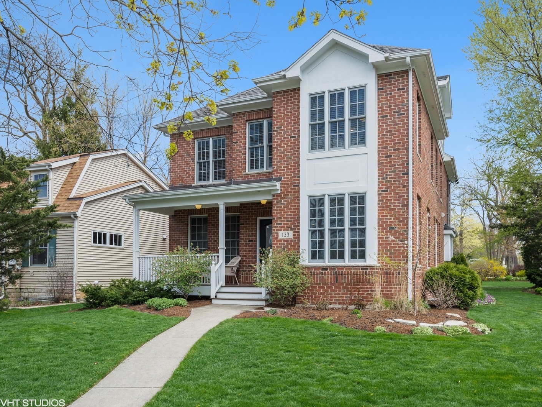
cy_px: 204
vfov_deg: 43.0
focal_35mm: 33
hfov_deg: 55.3
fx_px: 517
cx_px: 296
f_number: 8
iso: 400
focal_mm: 30
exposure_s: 1/400
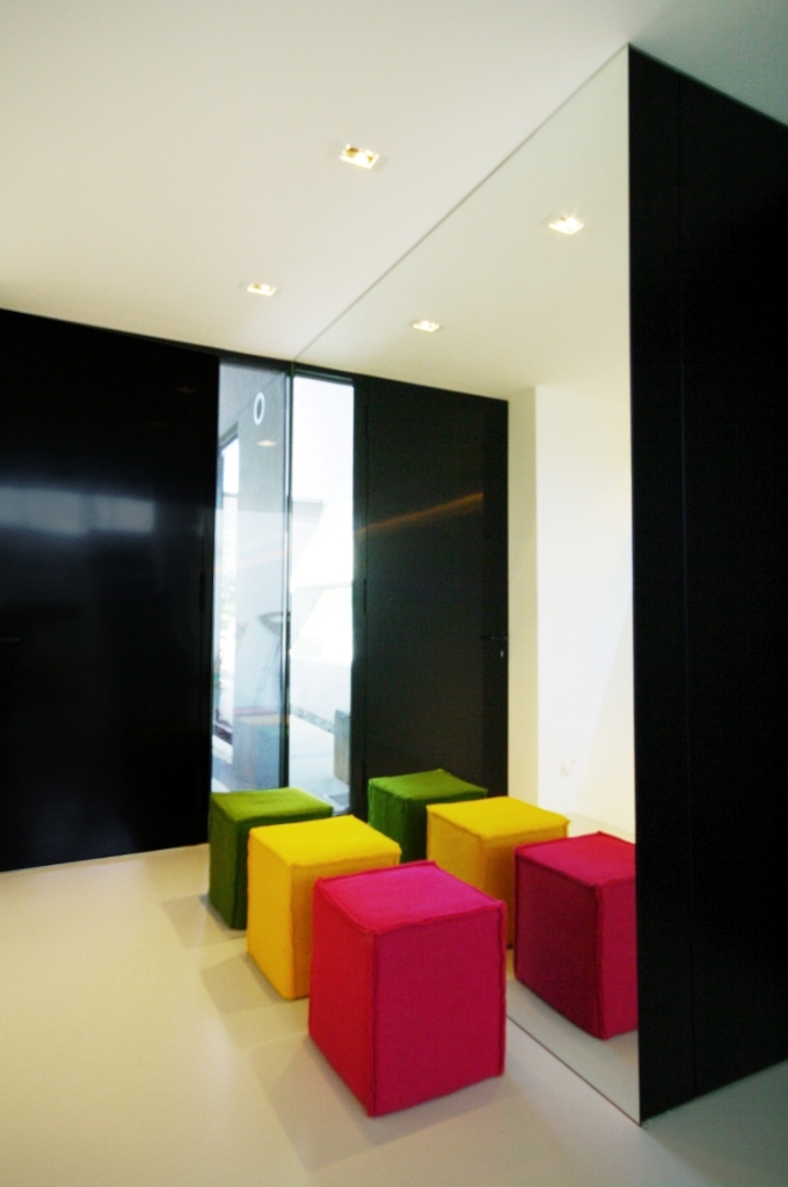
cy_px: 594
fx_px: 691
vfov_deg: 81.3
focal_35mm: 21
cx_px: 394
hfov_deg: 59.4
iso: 400
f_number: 11
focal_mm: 14
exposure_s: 1/10
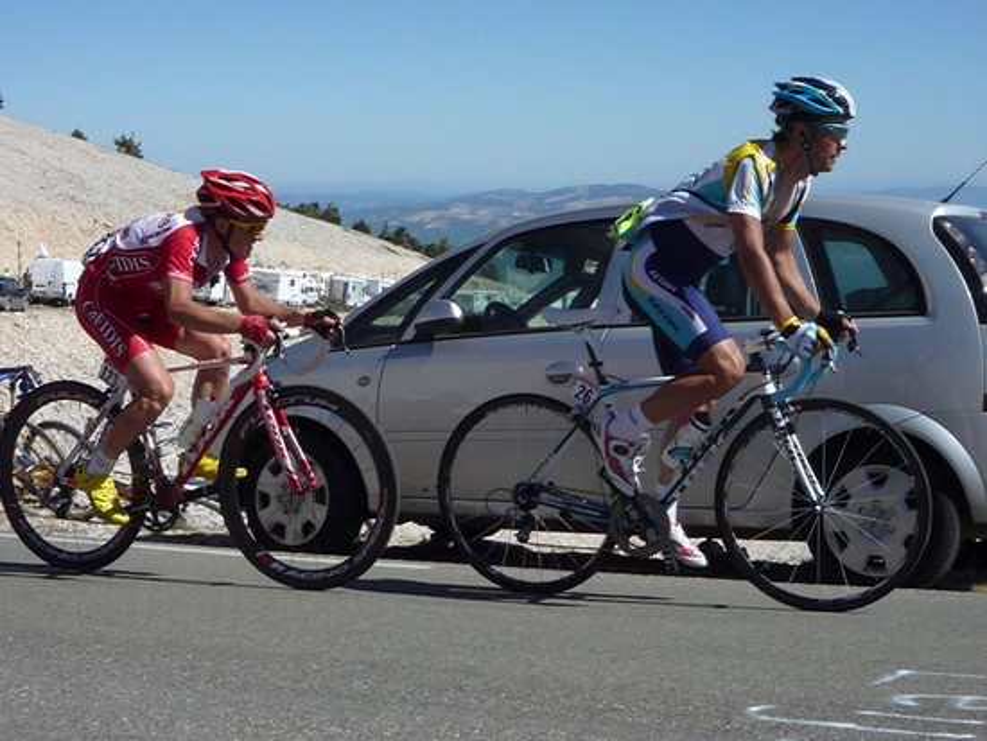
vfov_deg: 22.3
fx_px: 1883
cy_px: 370
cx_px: 494
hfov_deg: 29.4
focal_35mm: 66
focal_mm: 11.5
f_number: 8
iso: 500
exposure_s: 1/1300
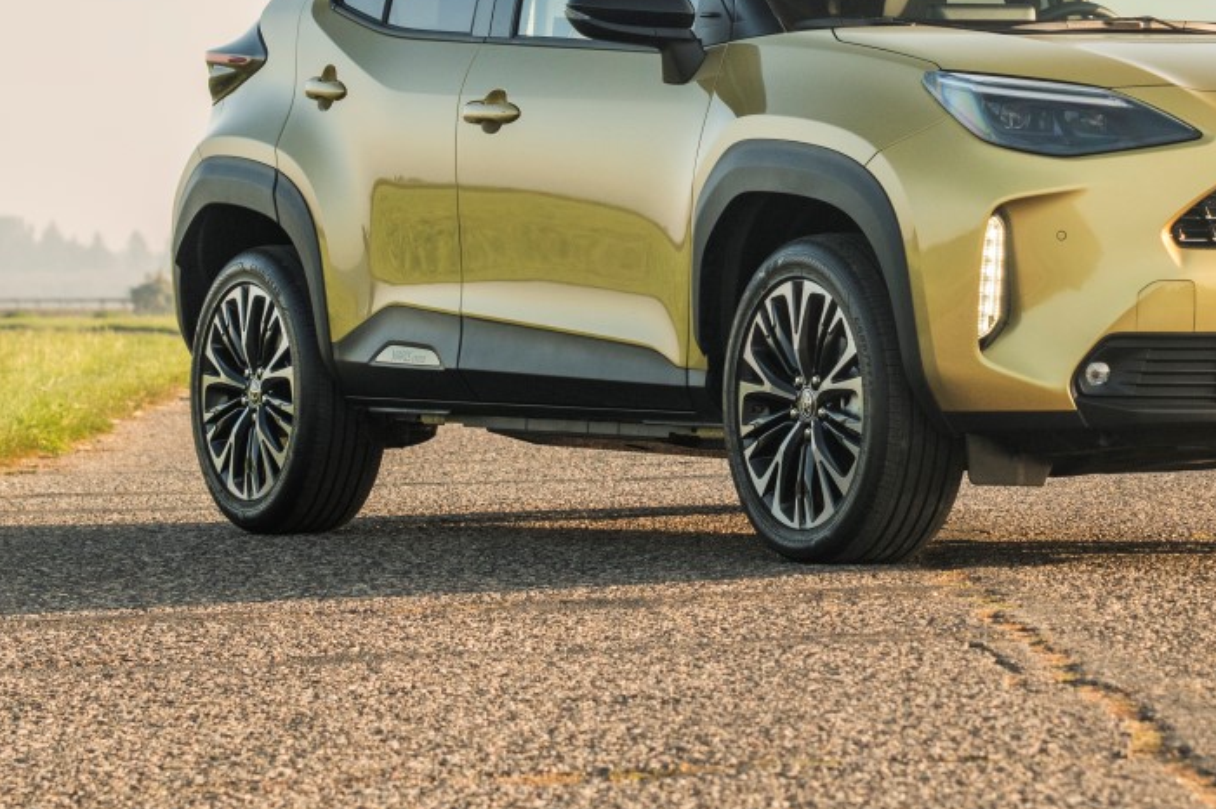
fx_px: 6482
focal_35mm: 192
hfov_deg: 10.7
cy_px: 76
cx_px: 942
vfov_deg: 7.1
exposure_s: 1/400
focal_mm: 70
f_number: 4.5
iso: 500
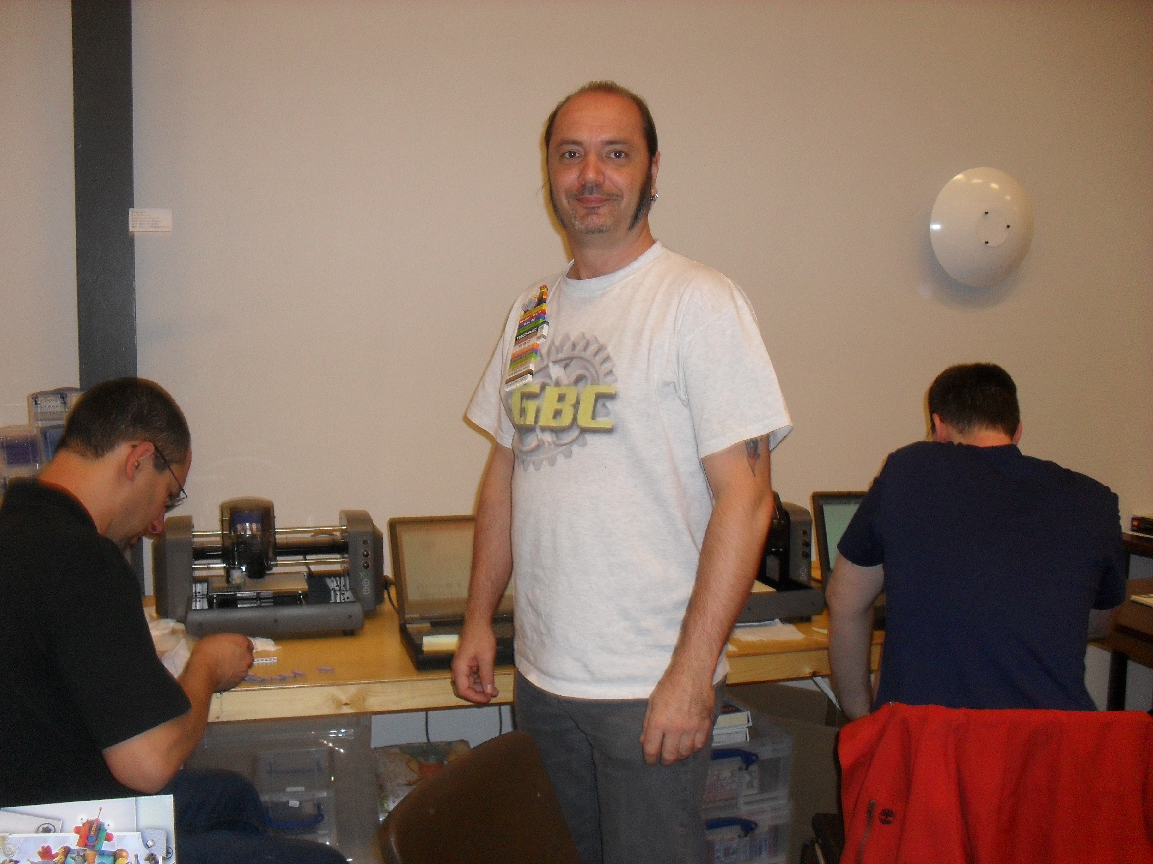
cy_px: 432
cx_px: 576
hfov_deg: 52.6
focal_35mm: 35
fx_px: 1166
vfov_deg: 40.7
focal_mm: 6.3
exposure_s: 1/45
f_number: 3.2
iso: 200
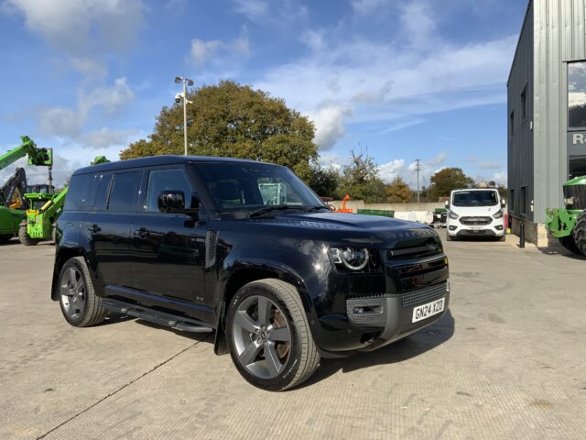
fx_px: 491
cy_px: 220
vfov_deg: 48.2
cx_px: 293
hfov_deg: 61.7
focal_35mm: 29
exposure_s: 1/2227
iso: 16
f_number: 1.8
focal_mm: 3
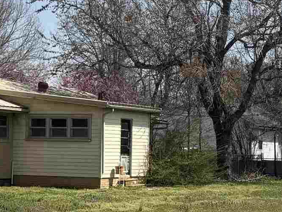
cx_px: 214
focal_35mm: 111
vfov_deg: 13.3
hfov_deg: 17.6
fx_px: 904
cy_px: 152
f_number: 1.78
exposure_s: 1/4608
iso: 80
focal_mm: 6.76
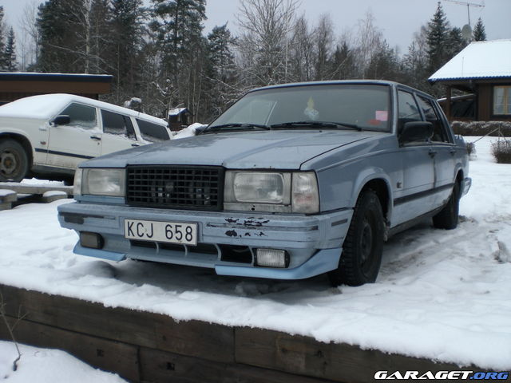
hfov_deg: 49.0
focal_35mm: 38
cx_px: 256
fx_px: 561
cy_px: 192
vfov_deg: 37.7
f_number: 3.1
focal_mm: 6.3
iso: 50
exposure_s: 1/160
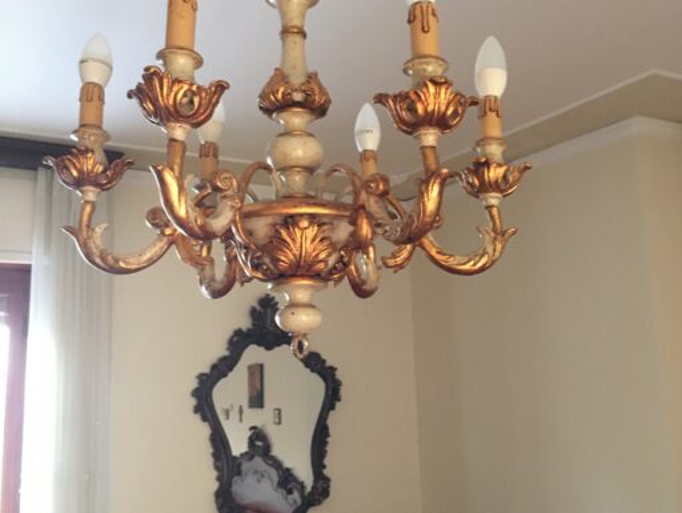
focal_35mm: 29
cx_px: 341
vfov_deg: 48.3
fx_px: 572
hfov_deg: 61.6
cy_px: 256
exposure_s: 1/17
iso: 250
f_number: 2.2
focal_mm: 4.15
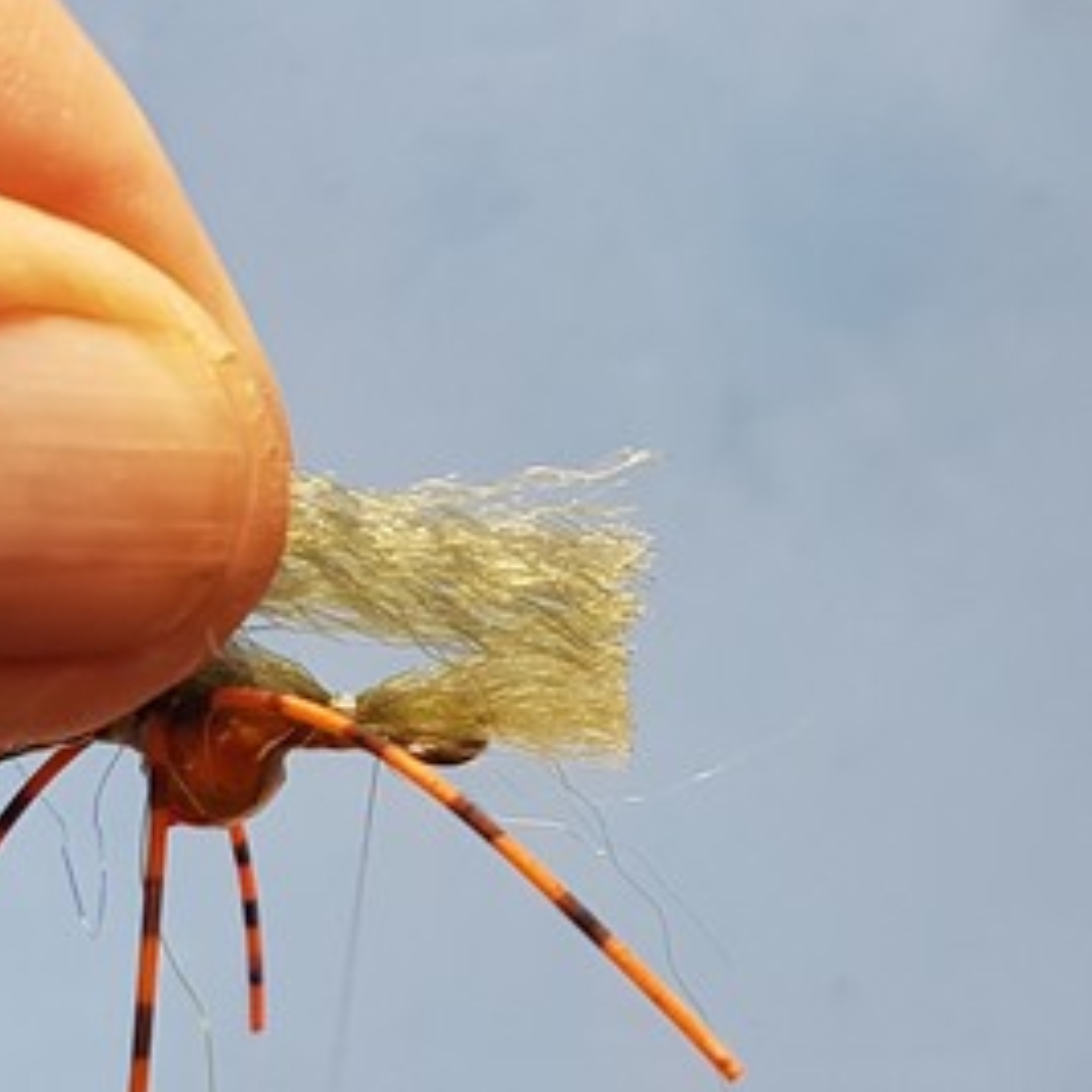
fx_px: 1106
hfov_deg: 51.6
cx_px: 372
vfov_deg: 52.5
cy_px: 544
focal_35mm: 31
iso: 50
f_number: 1.7
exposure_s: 1/50
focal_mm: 4.2
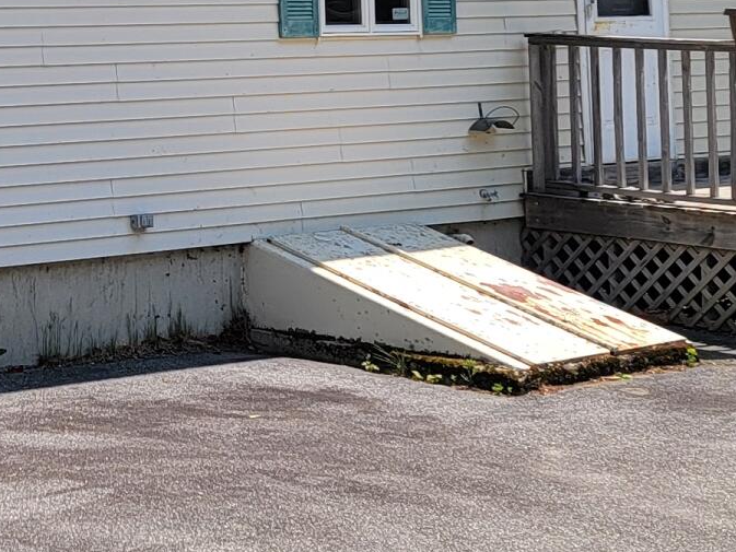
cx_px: -210
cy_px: -251
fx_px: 2275
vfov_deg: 13.1
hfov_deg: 17.3
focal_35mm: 107
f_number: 1.8
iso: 16
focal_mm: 6.7
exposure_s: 1/692
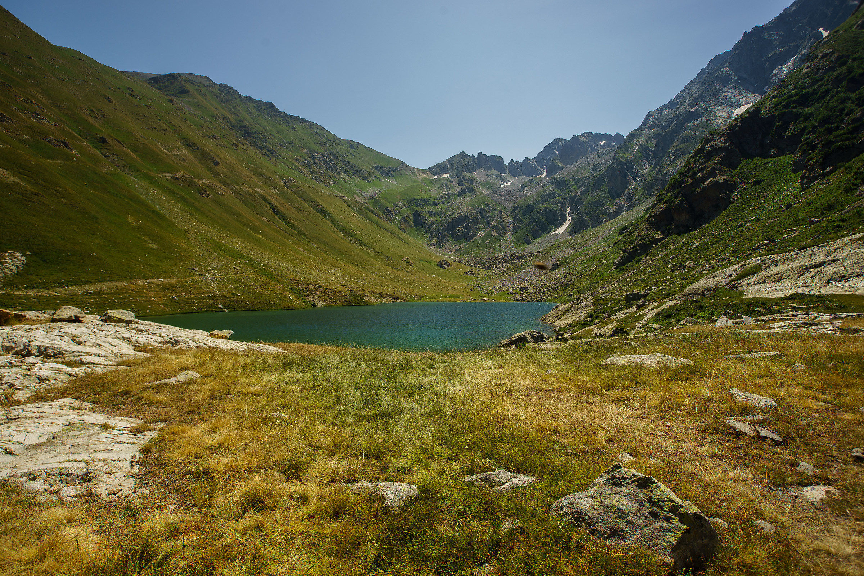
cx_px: 432
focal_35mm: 19
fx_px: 456
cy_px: 288
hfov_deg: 86.9
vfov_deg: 64.6
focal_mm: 19
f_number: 9
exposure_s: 1/320
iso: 100
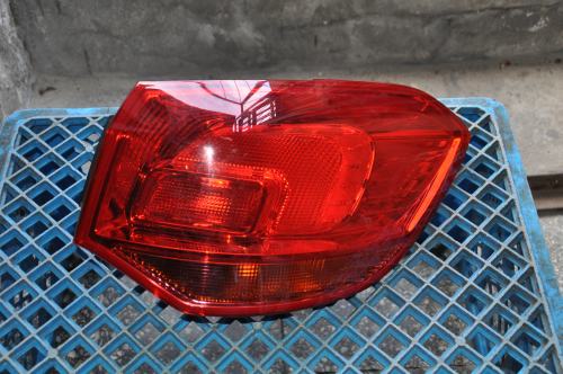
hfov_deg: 38.9
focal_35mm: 51
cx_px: 282
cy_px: 187
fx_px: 797
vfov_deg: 26.4
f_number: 4.2
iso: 800
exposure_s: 1/60
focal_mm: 34
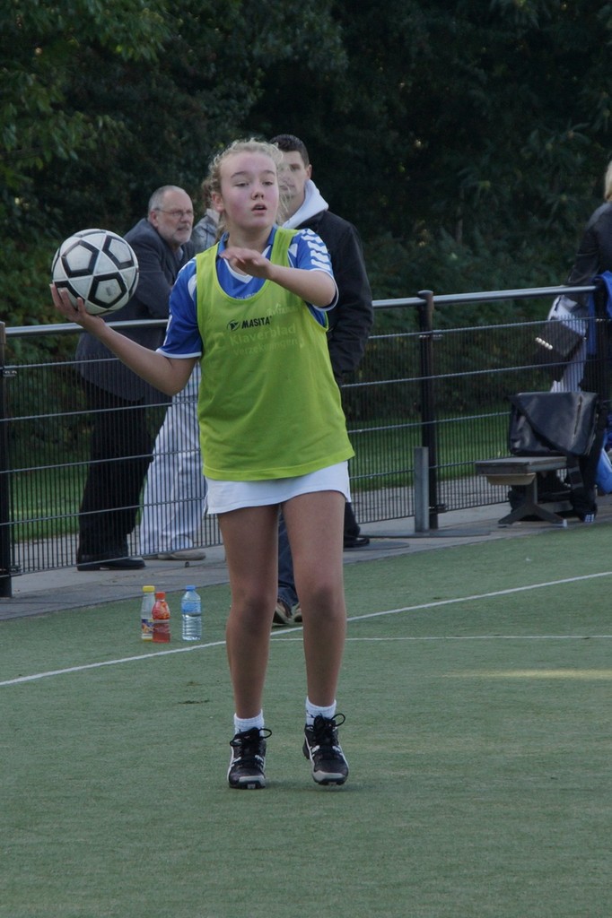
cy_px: 459
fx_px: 4593
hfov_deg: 7.6
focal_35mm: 180
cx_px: 306
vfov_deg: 11.4
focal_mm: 120
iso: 250
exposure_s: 1/200
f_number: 9
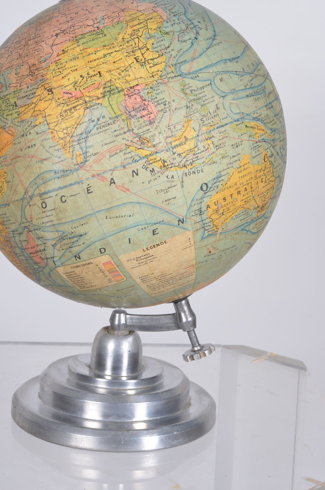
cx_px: 135
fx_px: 1279
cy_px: 195
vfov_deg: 21.7
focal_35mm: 94
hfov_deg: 14.5
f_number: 14
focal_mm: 50
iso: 100
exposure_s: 1/125
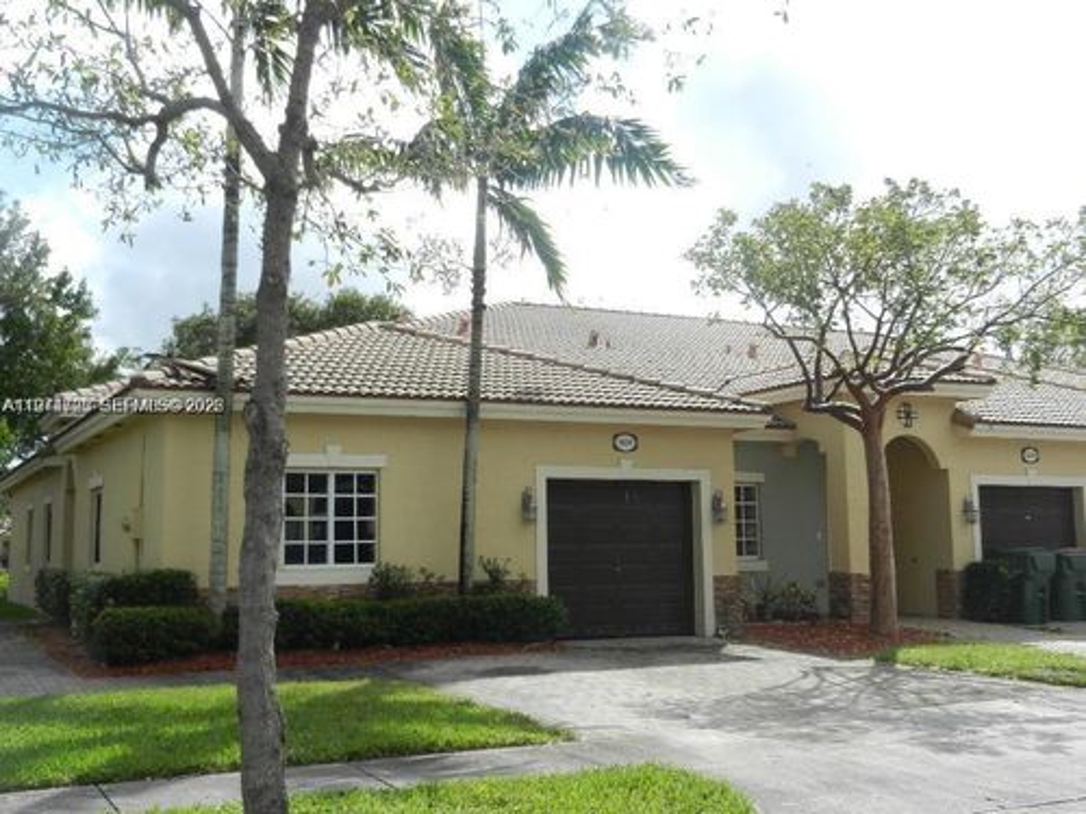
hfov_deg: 49.0
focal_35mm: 38
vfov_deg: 37.7
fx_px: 1192
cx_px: 543
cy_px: 407
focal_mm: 6.9
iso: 160
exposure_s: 1/1000
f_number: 4
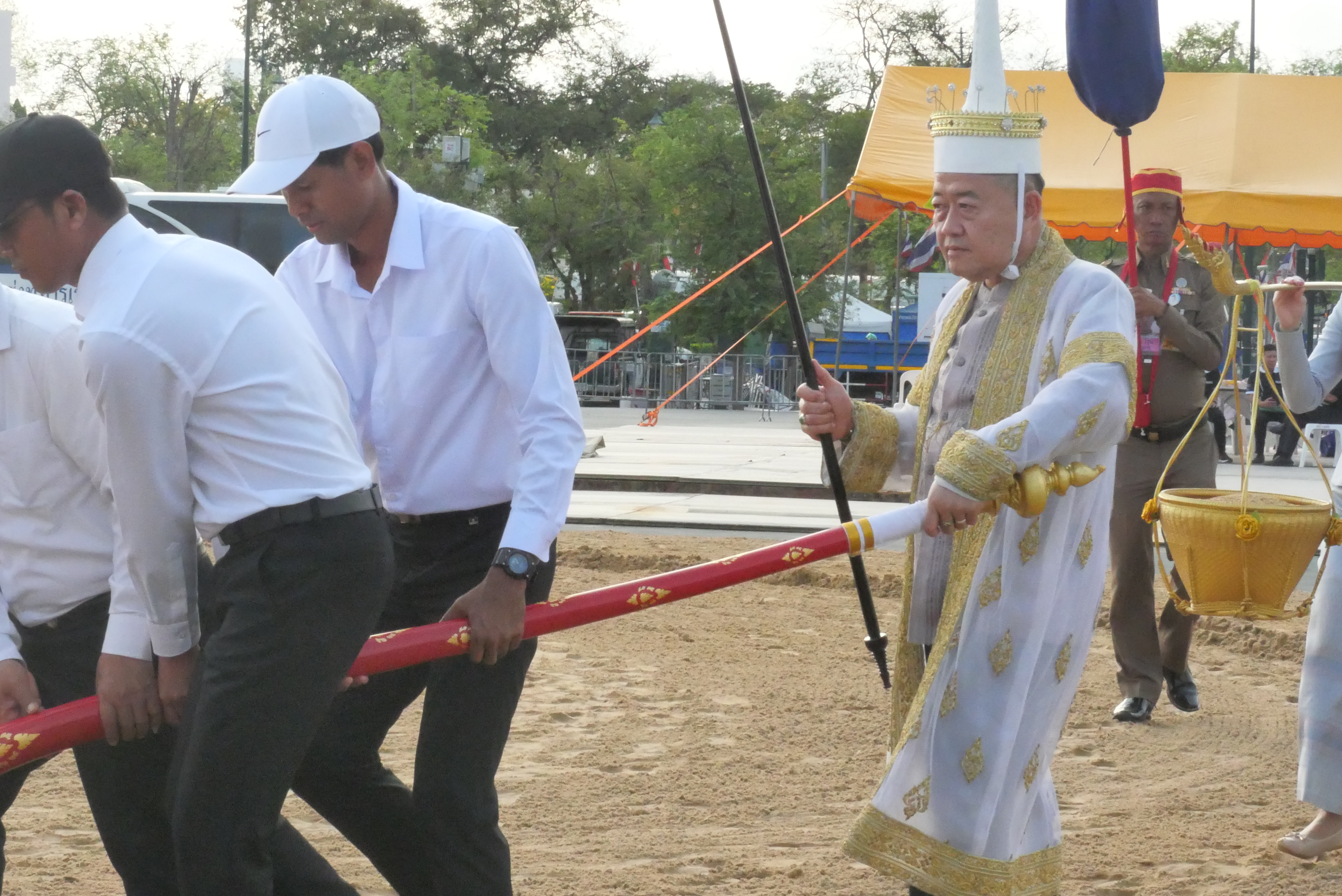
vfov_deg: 13.2
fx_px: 3879
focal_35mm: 104
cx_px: 543
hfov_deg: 19.6
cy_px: 441
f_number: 22
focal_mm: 40
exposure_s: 1/500
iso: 4000
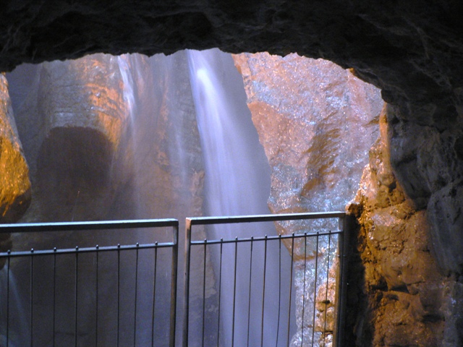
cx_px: 232
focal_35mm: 36
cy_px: 174
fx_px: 482
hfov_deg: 51.4
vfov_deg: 39.7
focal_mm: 6
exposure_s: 1/4
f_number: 2.8
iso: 200
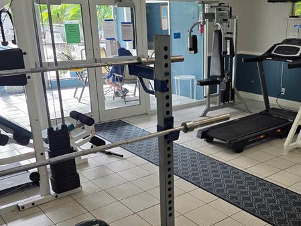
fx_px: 357
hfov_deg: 44.8
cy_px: 134
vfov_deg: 35.0
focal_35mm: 41
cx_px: 210
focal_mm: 6.3
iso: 100
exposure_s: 1/120
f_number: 1.7
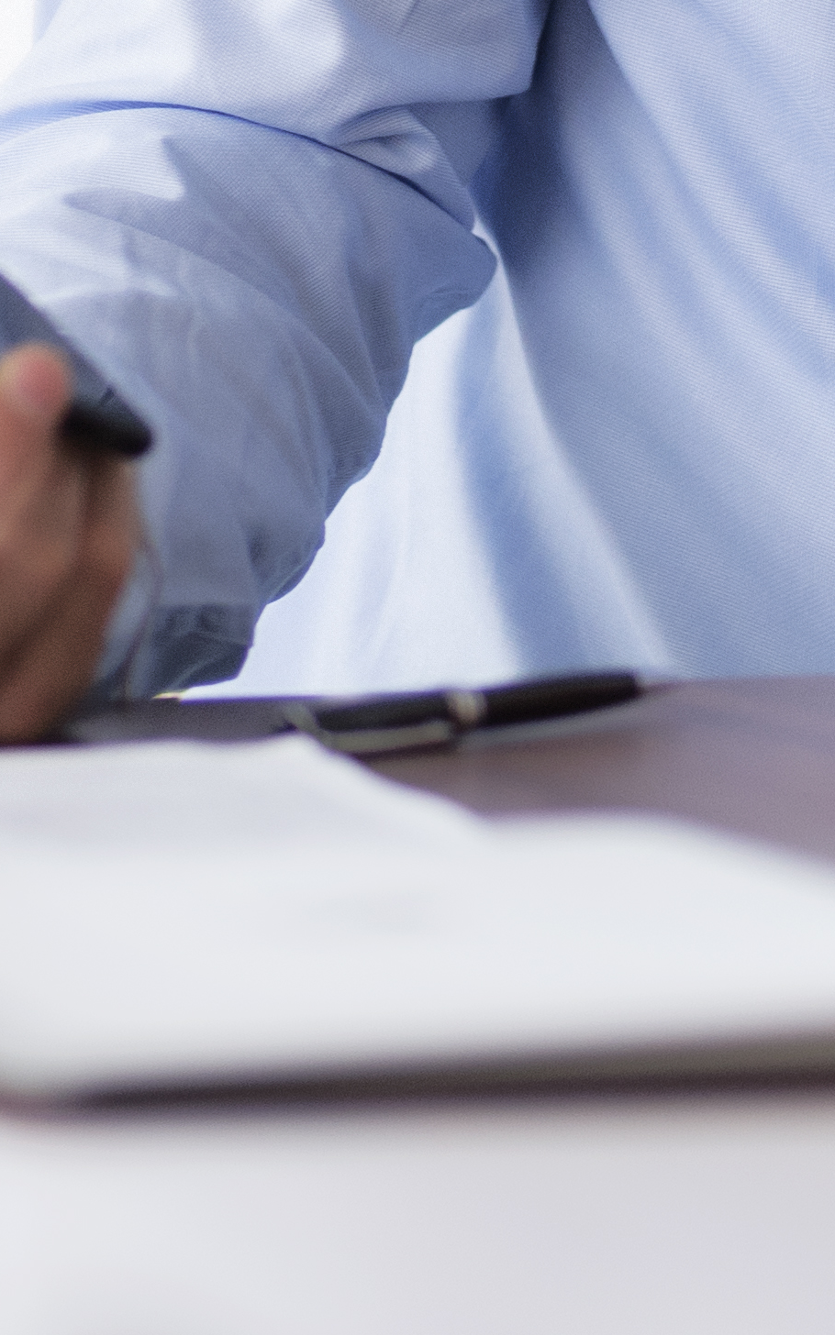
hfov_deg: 3.0
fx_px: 15948
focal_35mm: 438
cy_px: -662
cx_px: 1719
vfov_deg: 4.8
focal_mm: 85
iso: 320
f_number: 1.4
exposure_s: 1/250
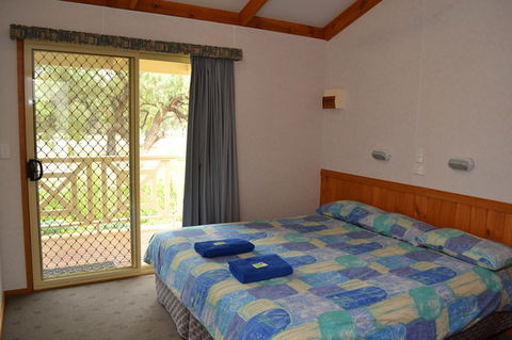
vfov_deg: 47.8
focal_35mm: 27
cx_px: 256
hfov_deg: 67.4
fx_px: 384
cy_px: 170
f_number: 5
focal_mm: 18
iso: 400
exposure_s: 1/100
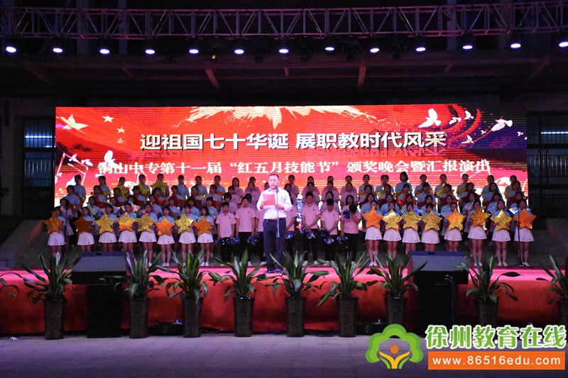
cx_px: 284
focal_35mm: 52
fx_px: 828
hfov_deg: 37.9
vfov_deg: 25.7
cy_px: 189
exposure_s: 1/1250
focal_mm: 35
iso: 18000
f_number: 4.2
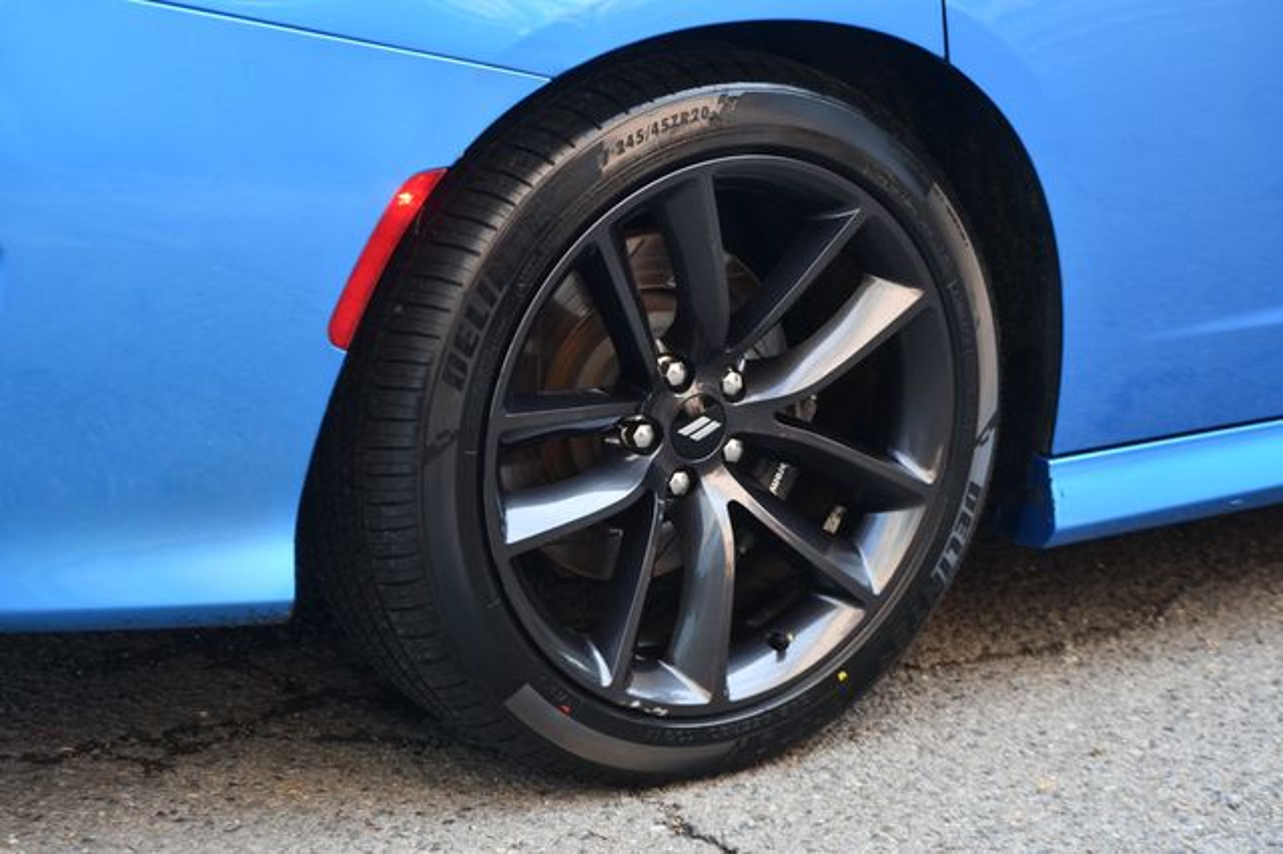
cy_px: 427
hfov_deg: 18.3
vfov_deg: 12.2
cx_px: 642
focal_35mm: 112
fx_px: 3989
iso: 400
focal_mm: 75
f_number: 5.6
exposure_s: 1/250
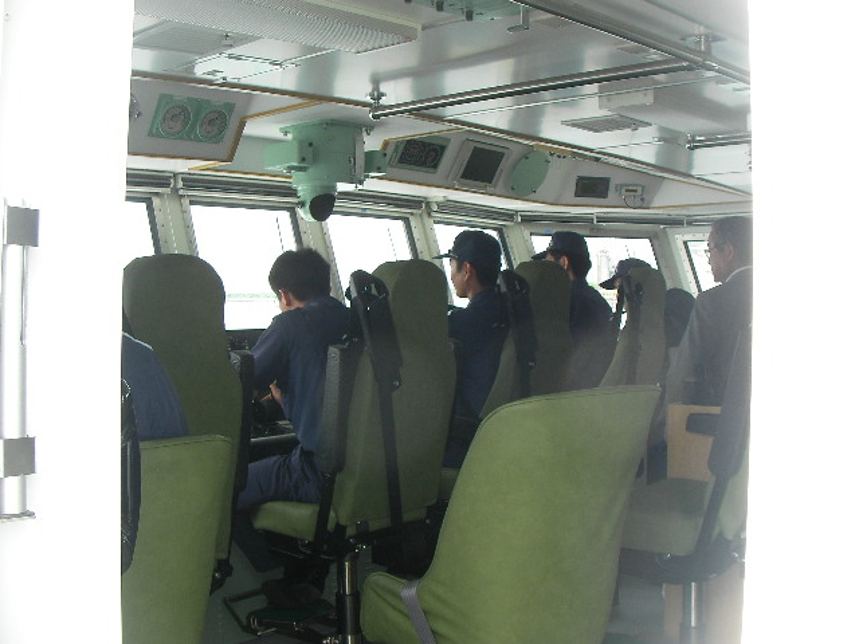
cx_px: 430
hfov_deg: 49.0
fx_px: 943
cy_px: 322
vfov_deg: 37.7
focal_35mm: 38
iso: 50
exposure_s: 1/94.1
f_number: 3.5
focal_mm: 6.3
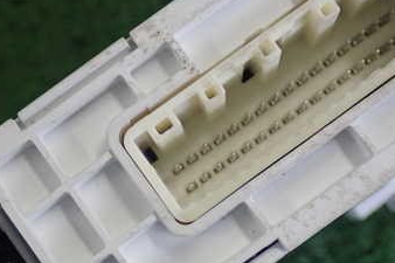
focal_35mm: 85
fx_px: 932
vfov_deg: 16.0
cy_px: 173
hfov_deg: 23.9
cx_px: 152
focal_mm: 8.41
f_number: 3.1
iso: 800
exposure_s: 1/125
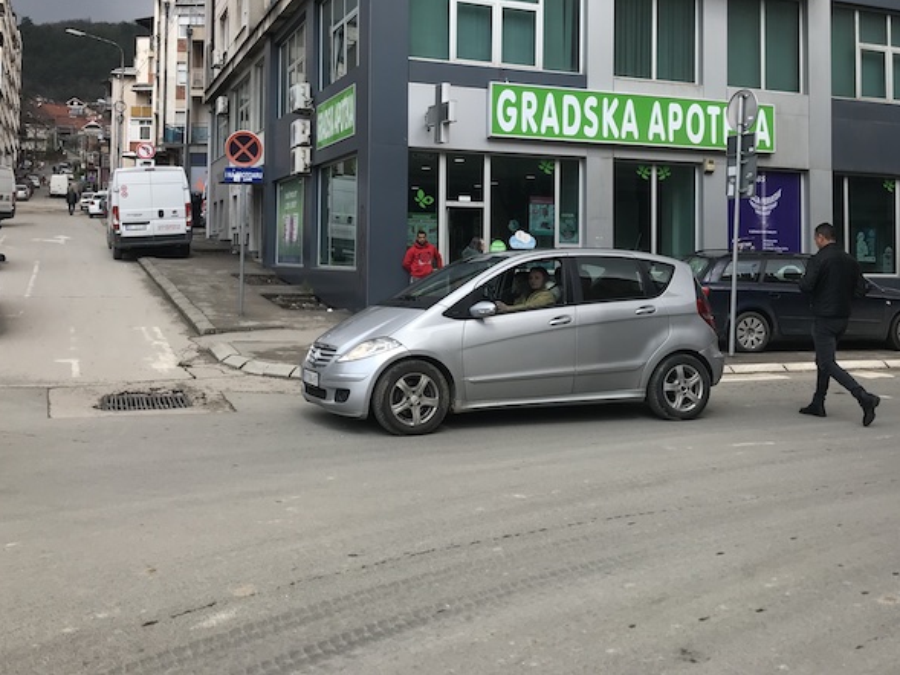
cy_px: 220
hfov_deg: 48.9
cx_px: 486
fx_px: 988
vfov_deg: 37.3
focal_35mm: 38
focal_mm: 3.99
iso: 20
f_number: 1.8
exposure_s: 1/1312
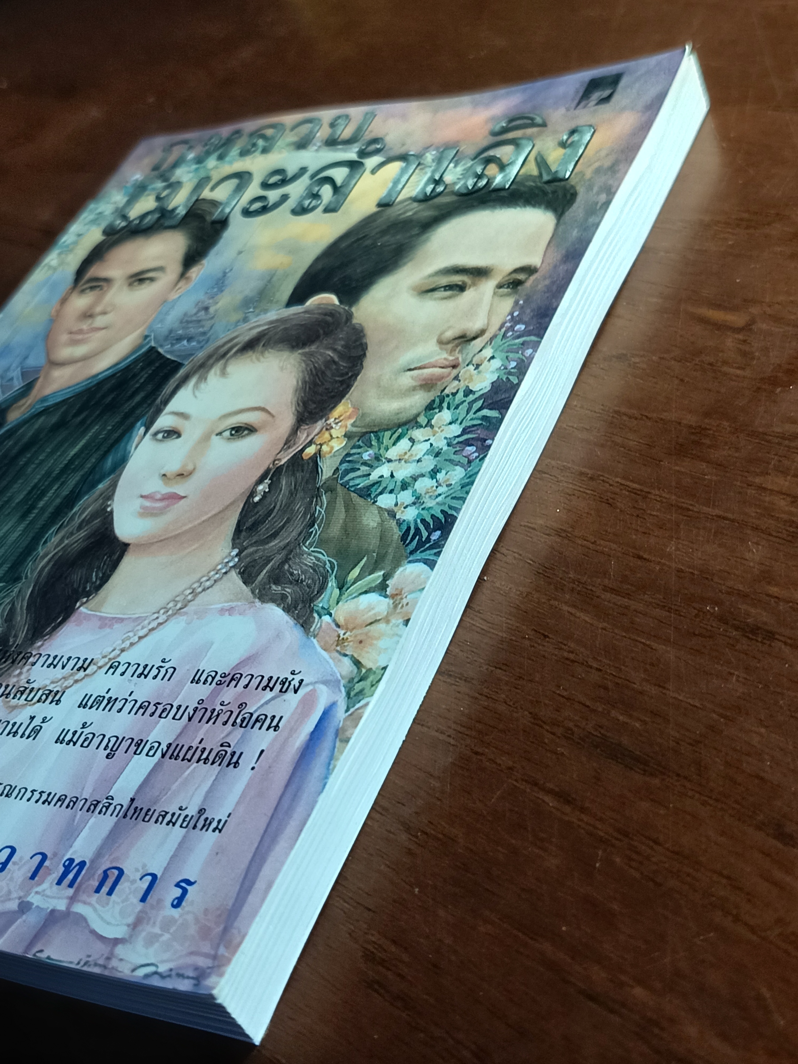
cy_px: 532
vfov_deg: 39.7
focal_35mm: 48
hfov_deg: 30.3
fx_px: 1475
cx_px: 399
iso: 363
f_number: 1.7
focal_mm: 5.24
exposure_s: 1/25
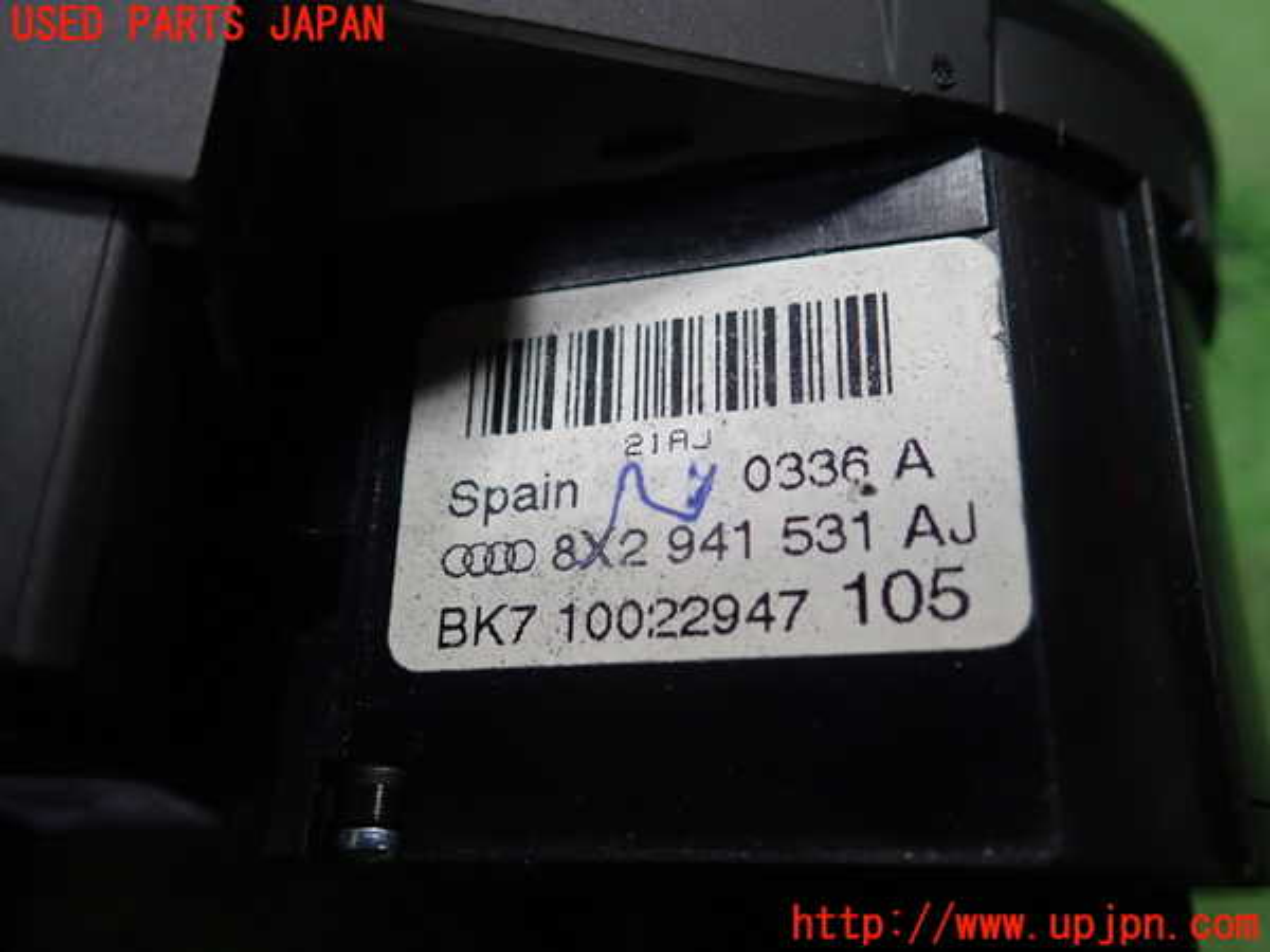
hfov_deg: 60.0
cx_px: 635
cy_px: 476
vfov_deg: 46.8
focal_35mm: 30
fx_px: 1101
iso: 200
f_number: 2.3
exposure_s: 1/125
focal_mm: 5.5
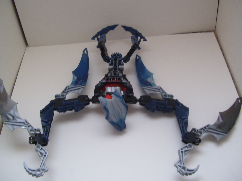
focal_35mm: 37
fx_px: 259
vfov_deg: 38.7
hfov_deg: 50.1
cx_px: 120
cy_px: 88
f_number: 2.7
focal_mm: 6
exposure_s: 1/15
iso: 160
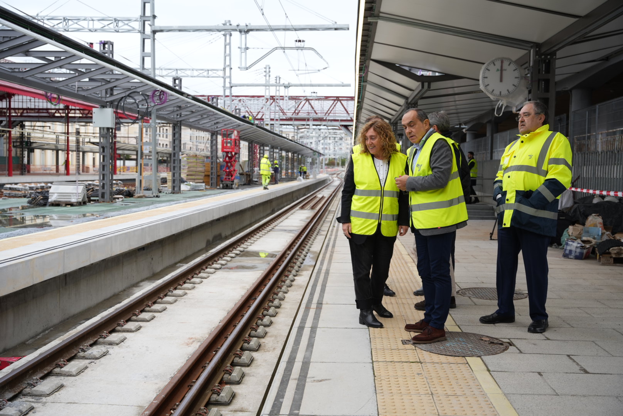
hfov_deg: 51.0
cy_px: 208
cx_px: 312
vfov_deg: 35.4
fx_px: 653
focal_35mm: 38
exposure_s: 1/320
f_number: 4
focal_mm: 37.7
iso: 200
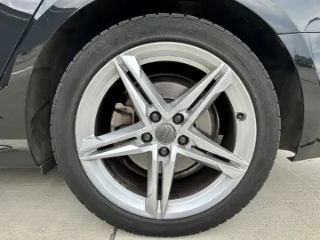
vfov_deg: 56.8
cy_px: 120
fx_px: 222
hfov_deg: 71.6
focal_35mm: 24
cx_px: 160
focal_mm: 6.86
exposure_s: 1/879
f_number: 1.78
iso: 80
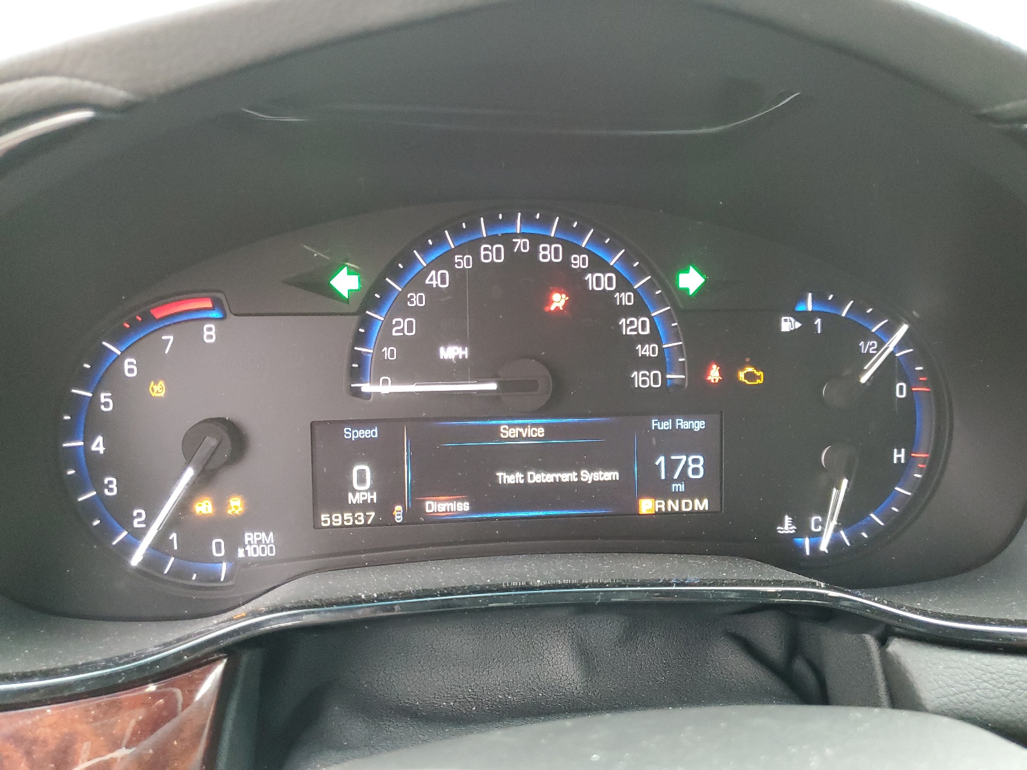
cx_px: 514
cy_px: 385
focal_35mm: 26
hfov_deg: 67.3
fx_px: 771
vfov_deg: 53.1
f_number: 1.5
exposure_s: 1/60.2
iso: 393
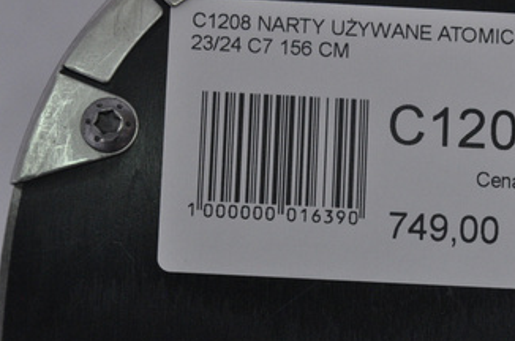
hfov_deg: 9.5
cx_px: 344
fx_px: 3108
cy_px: 208
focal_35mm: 218
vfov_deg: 6.3
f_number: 9.5
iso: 3200
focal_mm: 105
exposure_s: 1/125
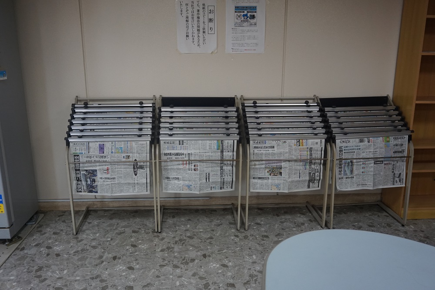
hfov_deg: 59.5
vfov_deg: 41.7
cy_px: 145
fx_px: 380
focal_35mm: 32
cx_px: 218
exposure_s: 1/160
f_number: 4
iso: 800
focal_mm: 21
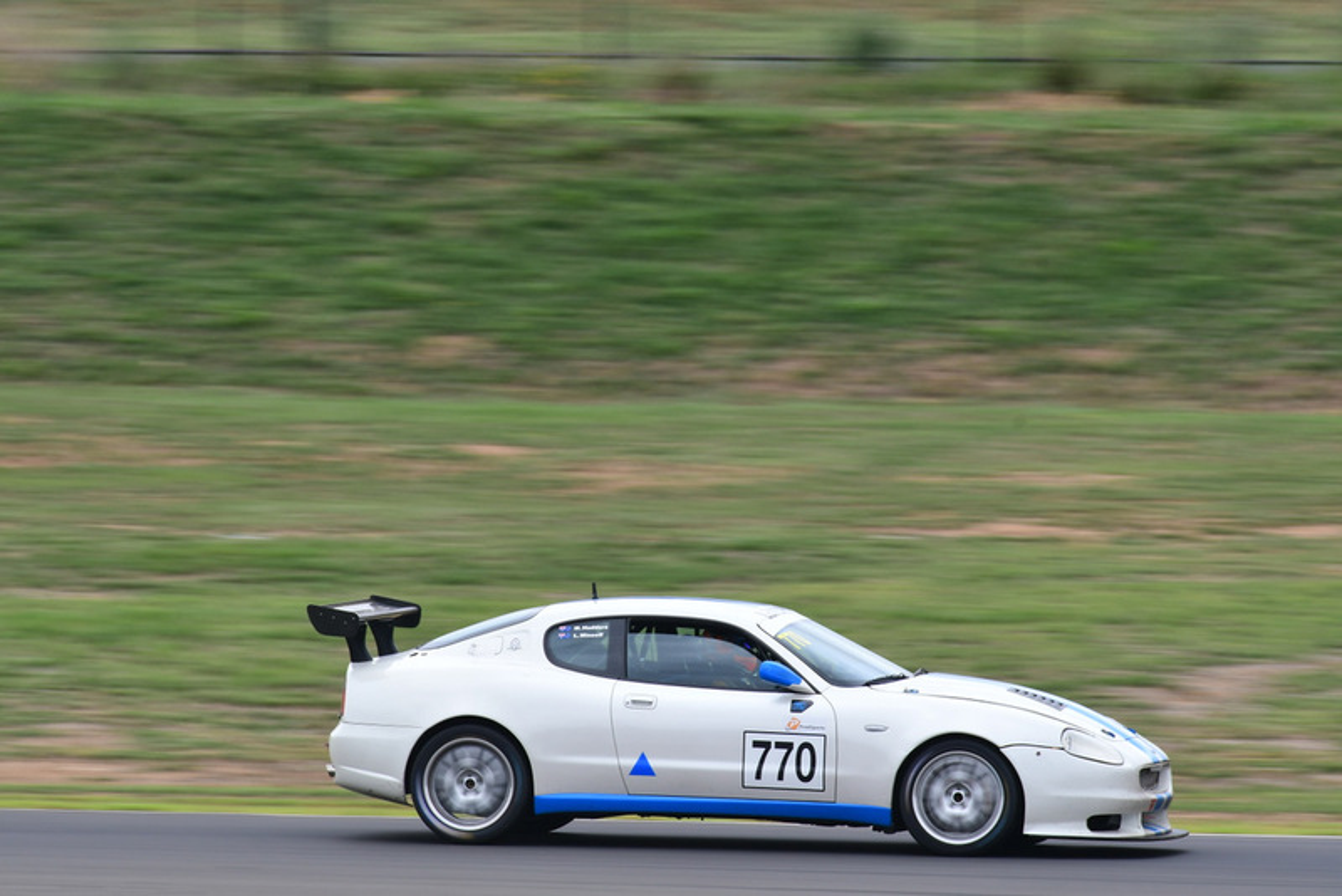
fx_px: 27967
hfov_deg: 2.7
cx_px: 671
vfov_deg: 1.8
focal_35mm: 750
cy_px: 448
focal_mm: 500
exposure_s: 1/160
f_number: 11
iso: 320
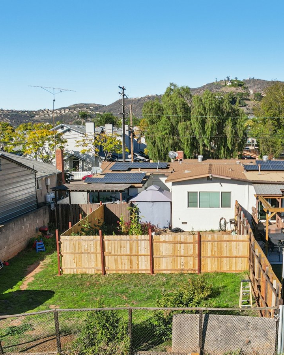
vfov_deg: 39.0
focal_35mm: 47
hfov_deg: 31.6
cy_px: 241
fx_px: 494
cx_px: 207
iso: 130
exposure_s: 1/3000
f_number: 2.8
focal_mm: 8.4
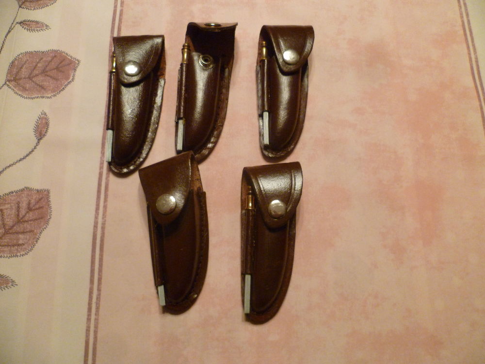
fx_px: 392
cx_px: 242
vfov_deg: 49.7
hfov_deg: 63.4
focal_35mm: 28
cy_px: 182
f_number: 2.8
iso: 320
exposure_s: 1/30
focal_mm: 5
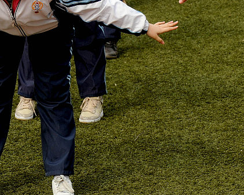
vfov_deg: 4.1
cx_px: 14
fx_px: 2695
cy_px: -29
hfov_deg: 5.2
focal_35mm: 373
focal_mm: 140
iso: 320
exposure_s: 1/250
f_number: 8
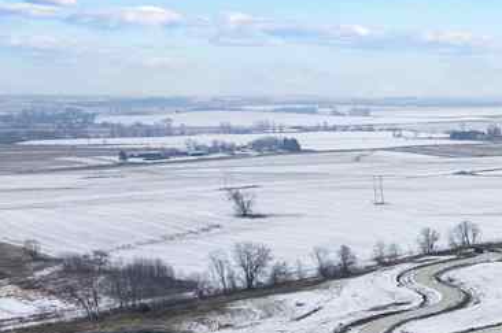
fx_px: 1072
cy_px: 345
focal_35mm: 77
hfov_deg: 21.2
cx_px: 801
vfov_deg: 17.2
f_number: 2.8
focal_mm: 8.38
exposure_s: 1/500
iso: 100
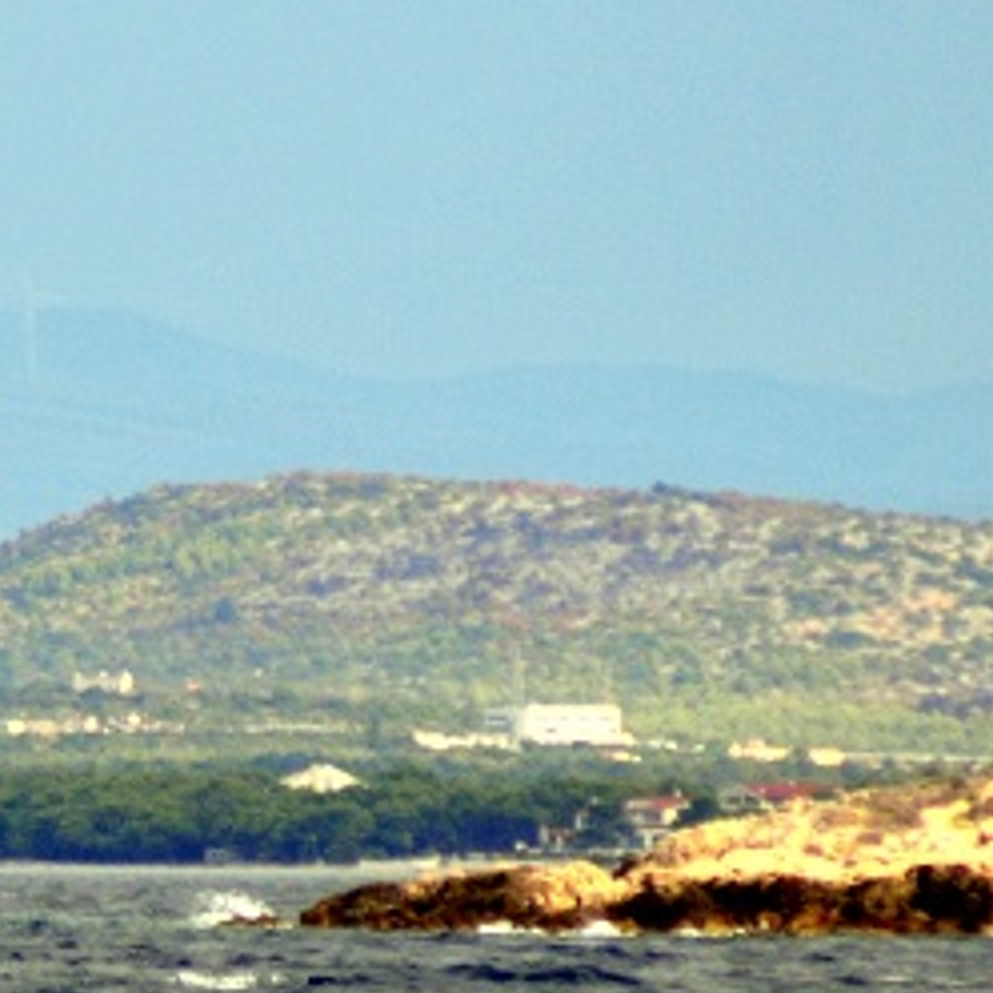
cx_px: -683
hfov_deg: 1.1
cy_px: 719
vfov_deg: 1.1
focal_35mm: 1541
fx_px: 50013
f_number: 6.3
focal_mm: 300
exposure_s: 1/800
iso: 320
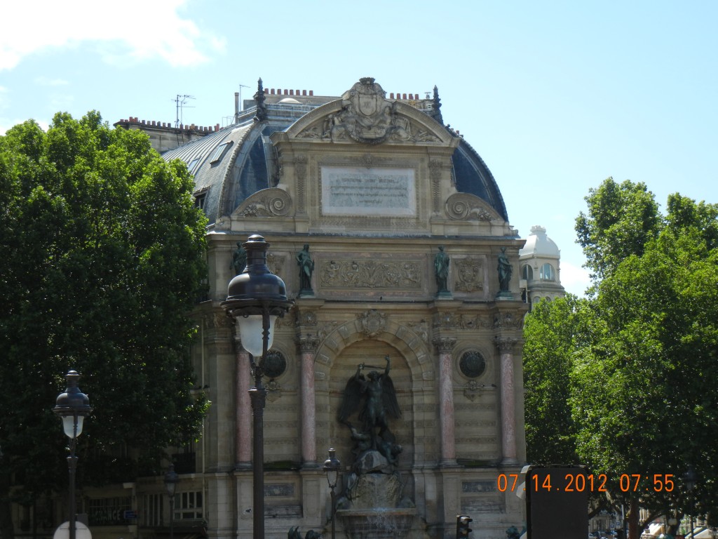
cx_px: 359
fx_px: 1846
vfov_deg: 16.6
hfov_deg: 22.0
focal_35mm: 89
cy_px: 270
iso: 160
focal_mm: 16
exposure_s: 1/600
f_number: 4.4
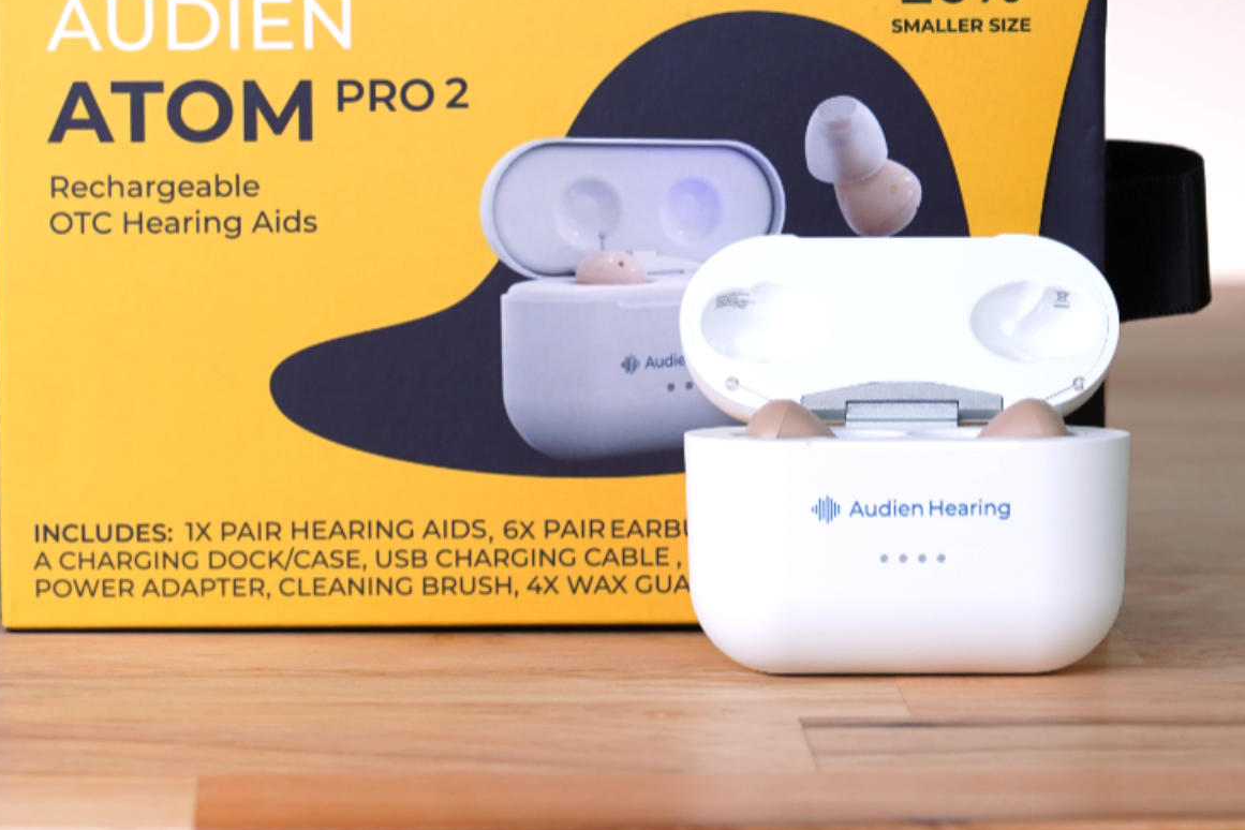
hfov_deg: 16.5
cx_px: 611
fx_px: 4288
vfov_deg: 11.0
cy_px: 300
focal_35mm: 124
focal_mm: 90
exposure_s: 1/3.33
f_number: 14
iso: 1000
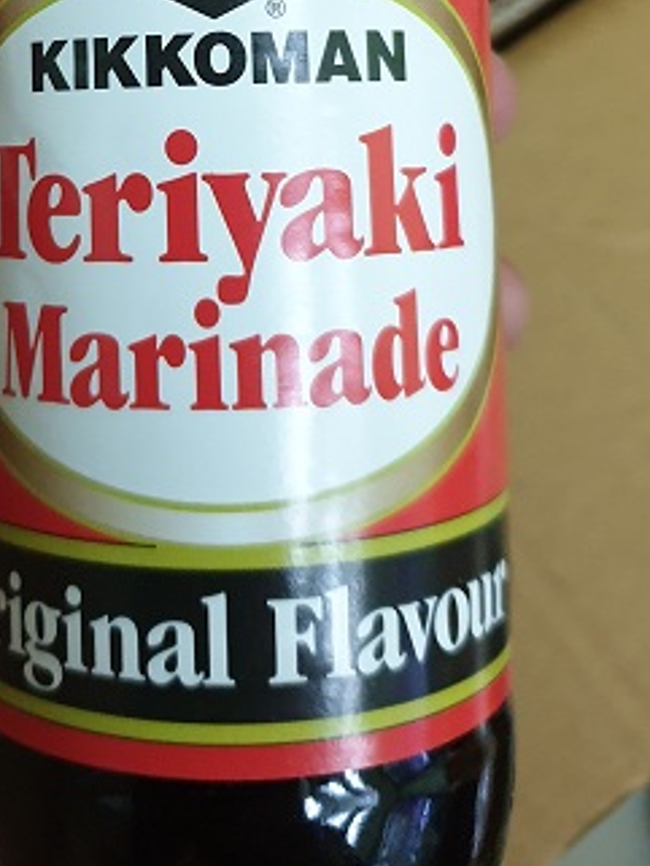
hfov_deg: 26.7
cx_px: 162
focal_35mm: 54
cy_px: 19
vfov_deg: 32.9
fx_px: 1351
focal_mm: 4.3
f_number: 1.5
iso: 320
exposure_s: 1/25
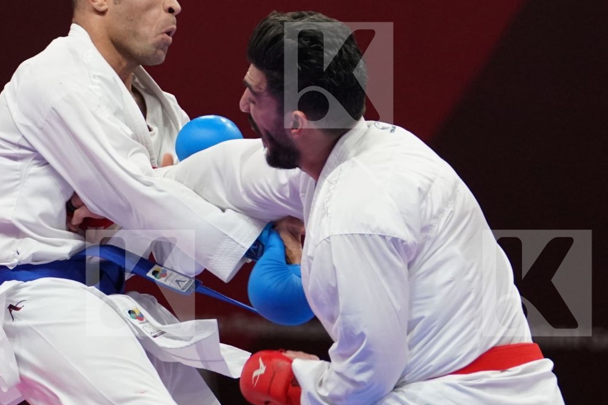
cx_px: 140
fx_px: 8867
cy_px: 75
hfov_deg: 3.9
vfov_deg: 2.6
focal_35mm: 525
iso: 3200
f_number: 4
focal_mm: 202
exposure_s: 1/1000
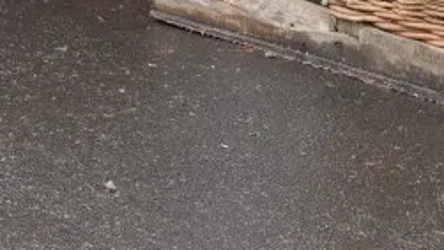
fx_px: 3896
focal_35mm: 331
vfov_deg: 3.6
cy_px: -314
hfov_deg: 6.5
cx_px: 104
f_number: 5.3
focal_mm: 49
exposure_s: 1/60
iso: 200
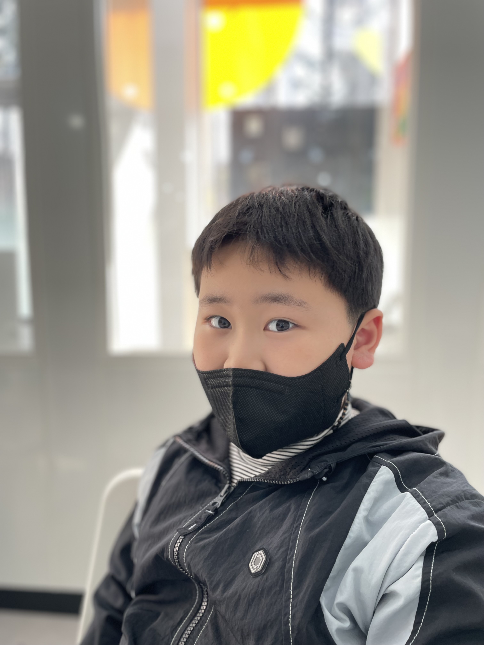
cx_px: 242
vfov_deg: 67.3
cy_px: 322
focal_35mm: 26
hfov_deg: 53.1
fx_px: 485
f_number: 1.6
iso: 50
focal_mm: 4.2
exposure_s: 1/120
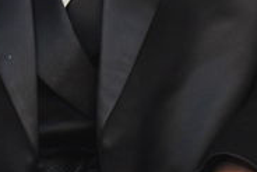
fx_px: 1522
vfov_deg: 6.0
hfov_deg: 9.6
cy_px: -345
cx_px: 20
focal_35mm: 213
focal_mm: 28
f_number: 5.6
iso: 800
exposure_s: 1/100
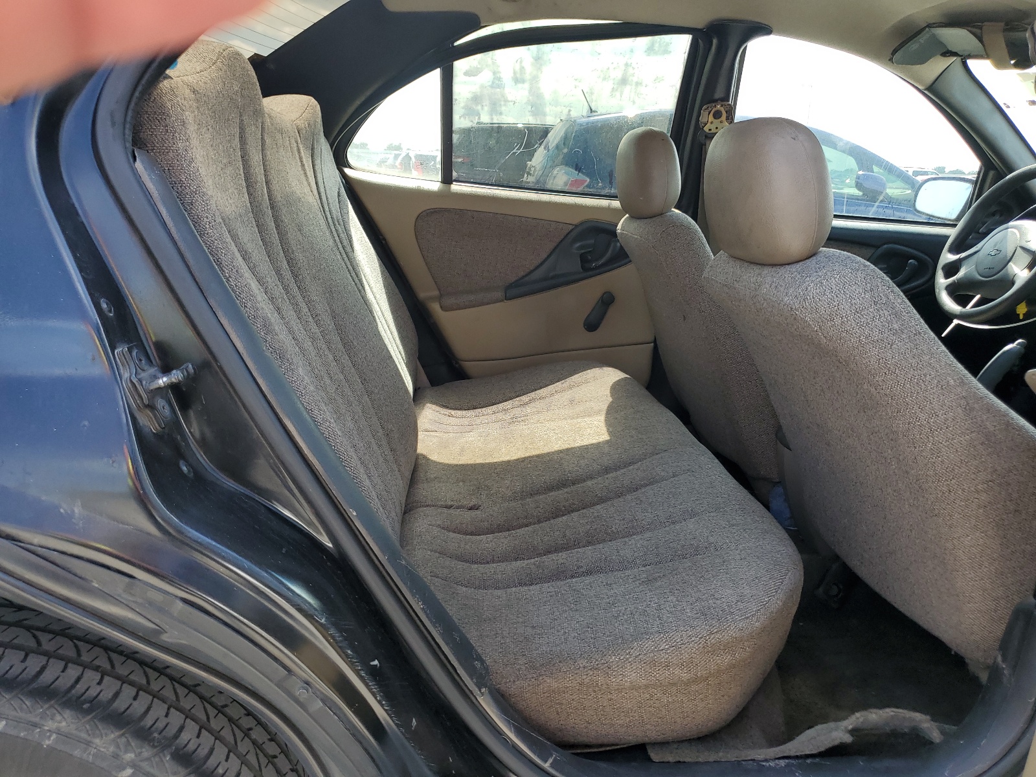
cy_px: 388
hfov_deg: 67.3
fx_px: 778
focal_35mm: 26
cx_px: 518
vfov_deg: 53.1
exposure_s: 1/435
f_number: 1.5
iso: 50
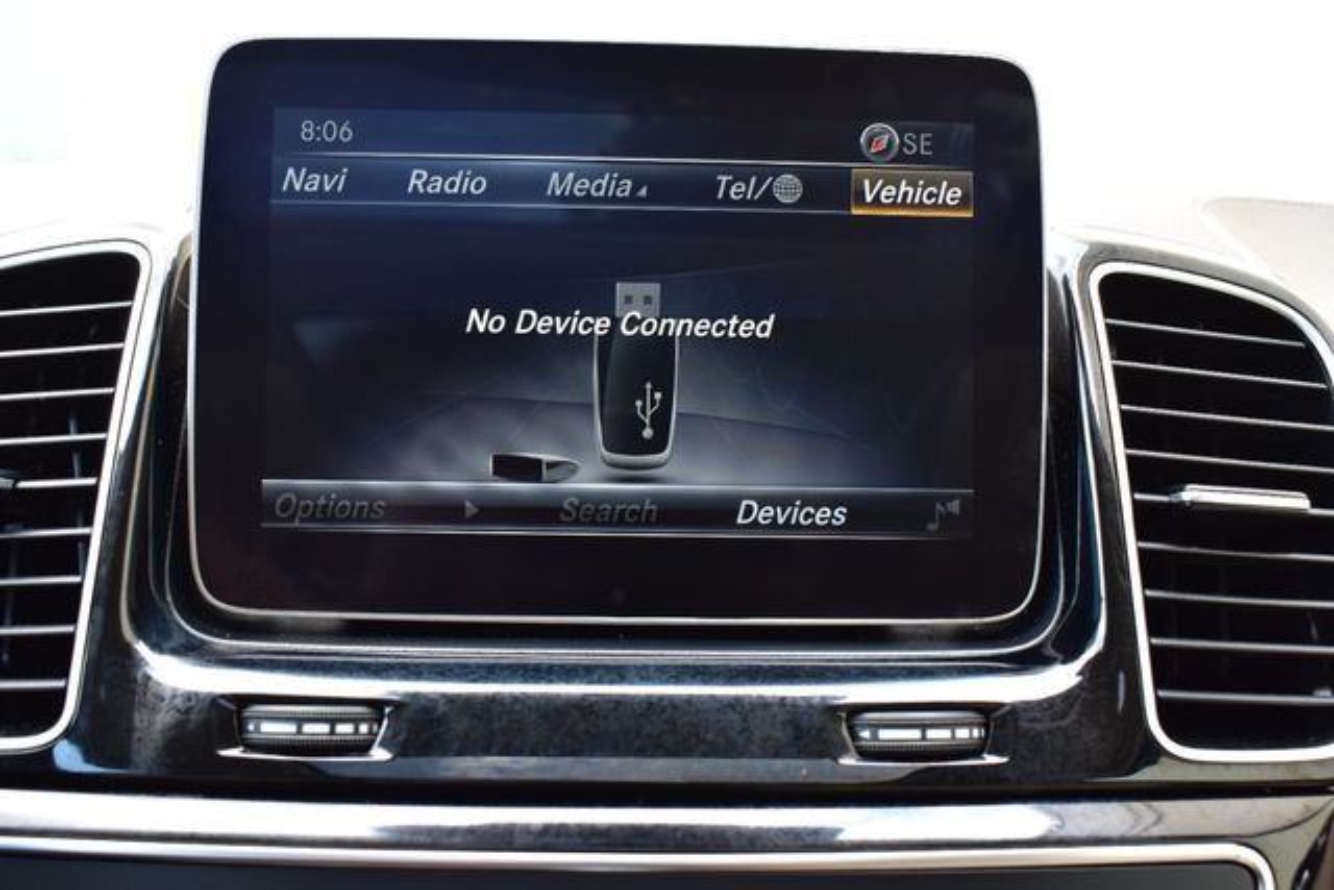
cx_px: 667
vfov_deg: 34.2
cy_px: 445
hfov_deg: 49.5
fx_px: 1445
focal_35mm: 39
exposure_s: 1/40
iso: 400
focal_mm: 26
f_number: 7.1
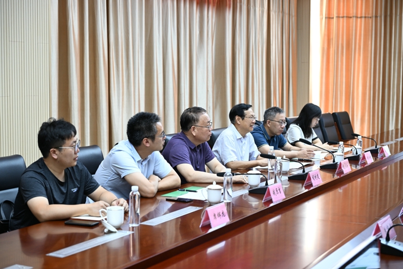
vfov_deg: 23.0
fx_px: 660
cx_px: 202
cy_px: 134
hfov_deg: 33.9
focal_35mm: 59
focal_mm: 59
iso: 1000
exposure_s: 1/60
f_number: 4
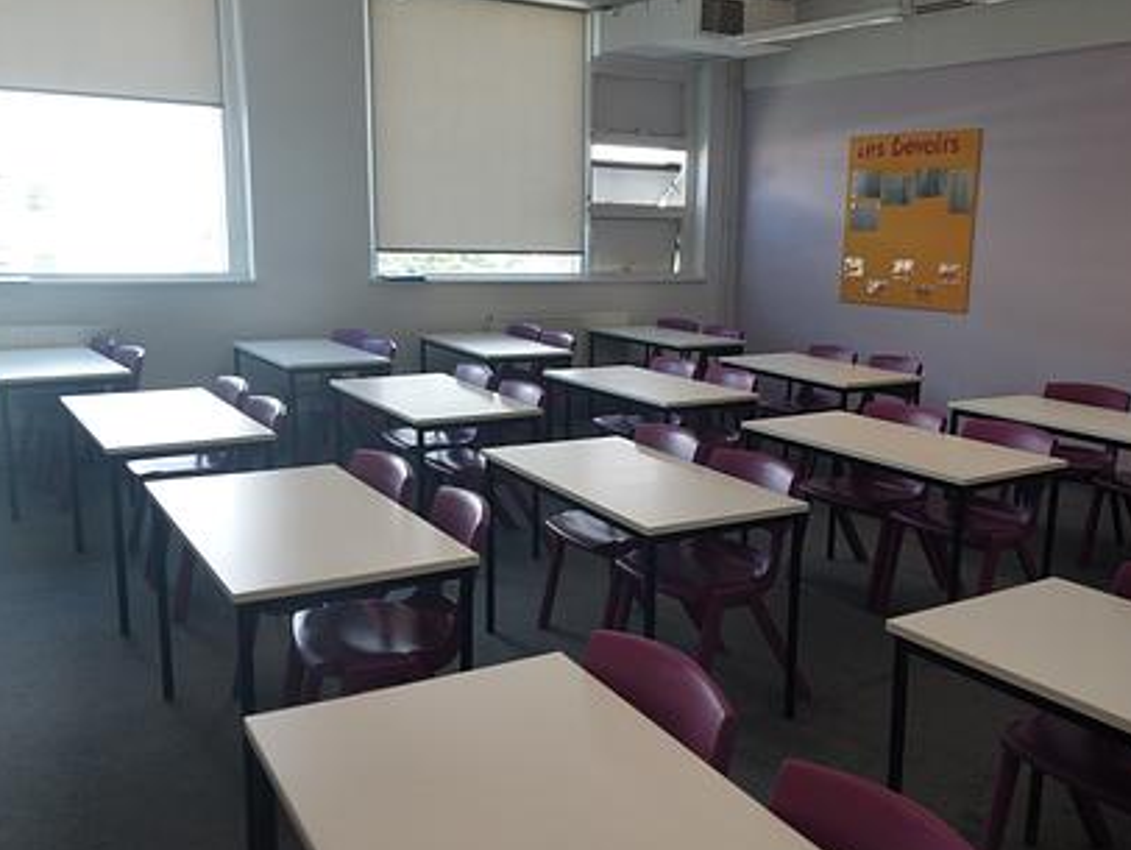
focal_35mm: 32
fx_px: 1046
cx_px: 663
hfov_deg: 56.5
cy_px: 450
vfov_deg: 44.2
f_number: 1.8
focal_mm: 4
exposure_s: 1/30
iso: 20
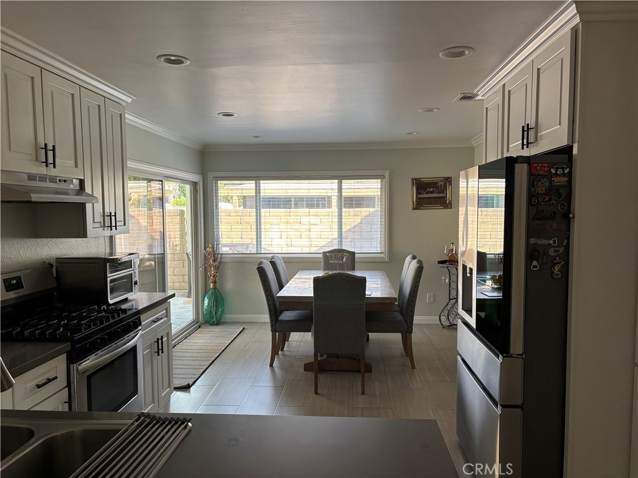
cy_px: 239
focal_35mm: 26
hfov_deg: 67.3
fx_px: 479
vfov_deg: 53.1
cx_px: 319
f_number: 1.6
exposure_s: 1/120
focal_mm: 5.96
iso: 125
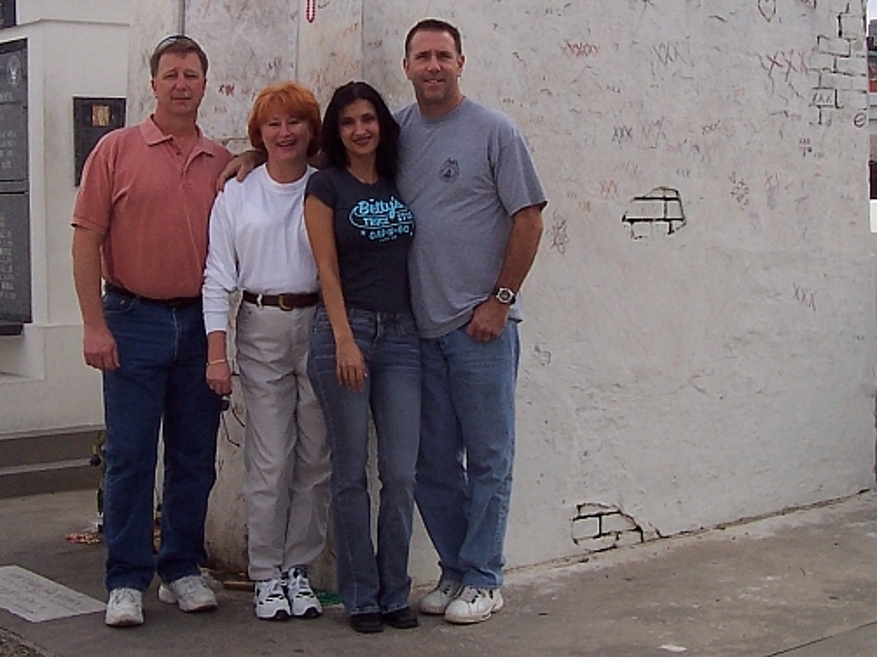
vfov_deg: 24.7
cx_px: 342
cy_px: 211
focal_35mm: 59
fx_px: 1494
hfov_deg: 32.6
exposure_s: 1/500
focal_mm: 5.6
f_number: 5.6
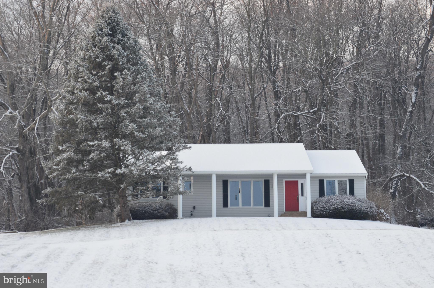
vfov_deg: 11.4
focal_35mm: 120
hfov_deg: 17.1
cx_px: 217
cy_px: 144
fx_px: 1445
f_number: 8
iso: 400
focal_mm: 80
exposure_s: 1/80
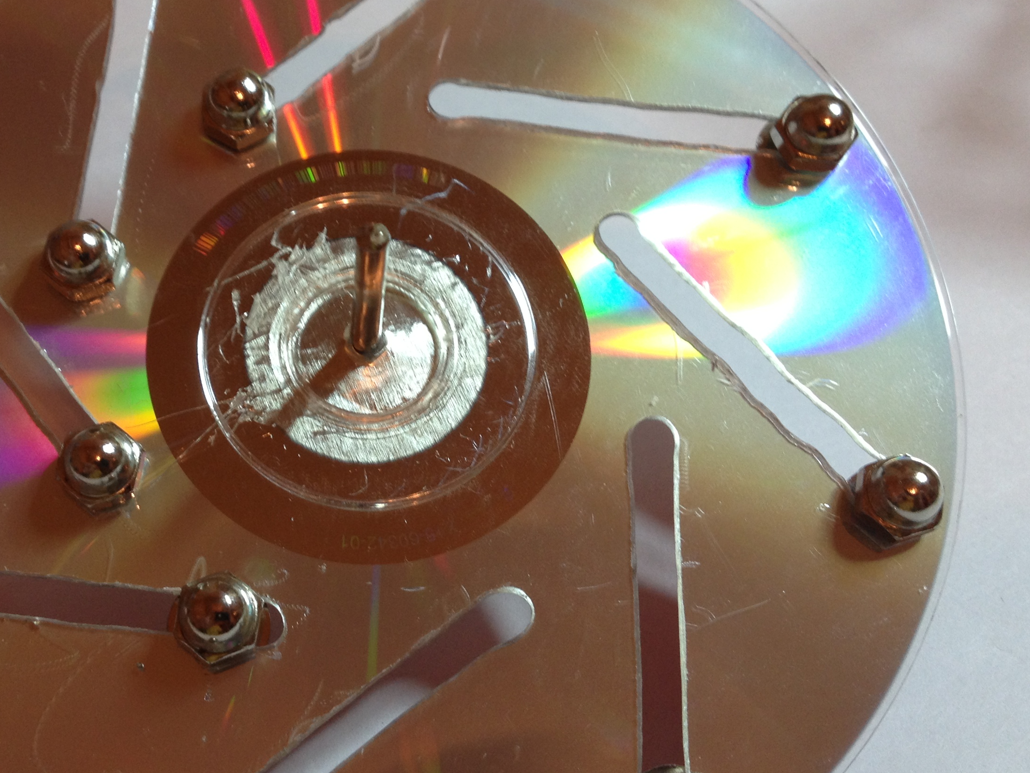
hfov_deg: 36.4
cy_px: 316
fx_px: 1547
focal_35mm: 52
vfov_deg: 28.0
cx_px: 339
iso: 80
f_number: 2.4
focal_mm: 4.28
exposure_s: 1/20
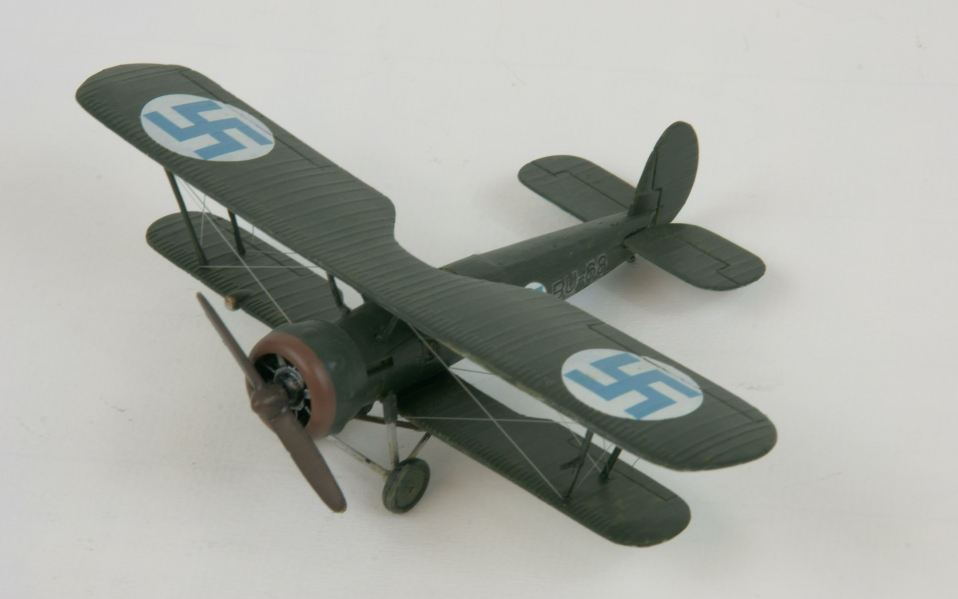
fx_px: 8015
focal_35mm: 307
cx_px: 478
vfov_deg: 4.3
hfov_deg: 6.8
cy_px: 291
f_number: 29
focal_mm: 200
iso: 80
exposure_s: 1
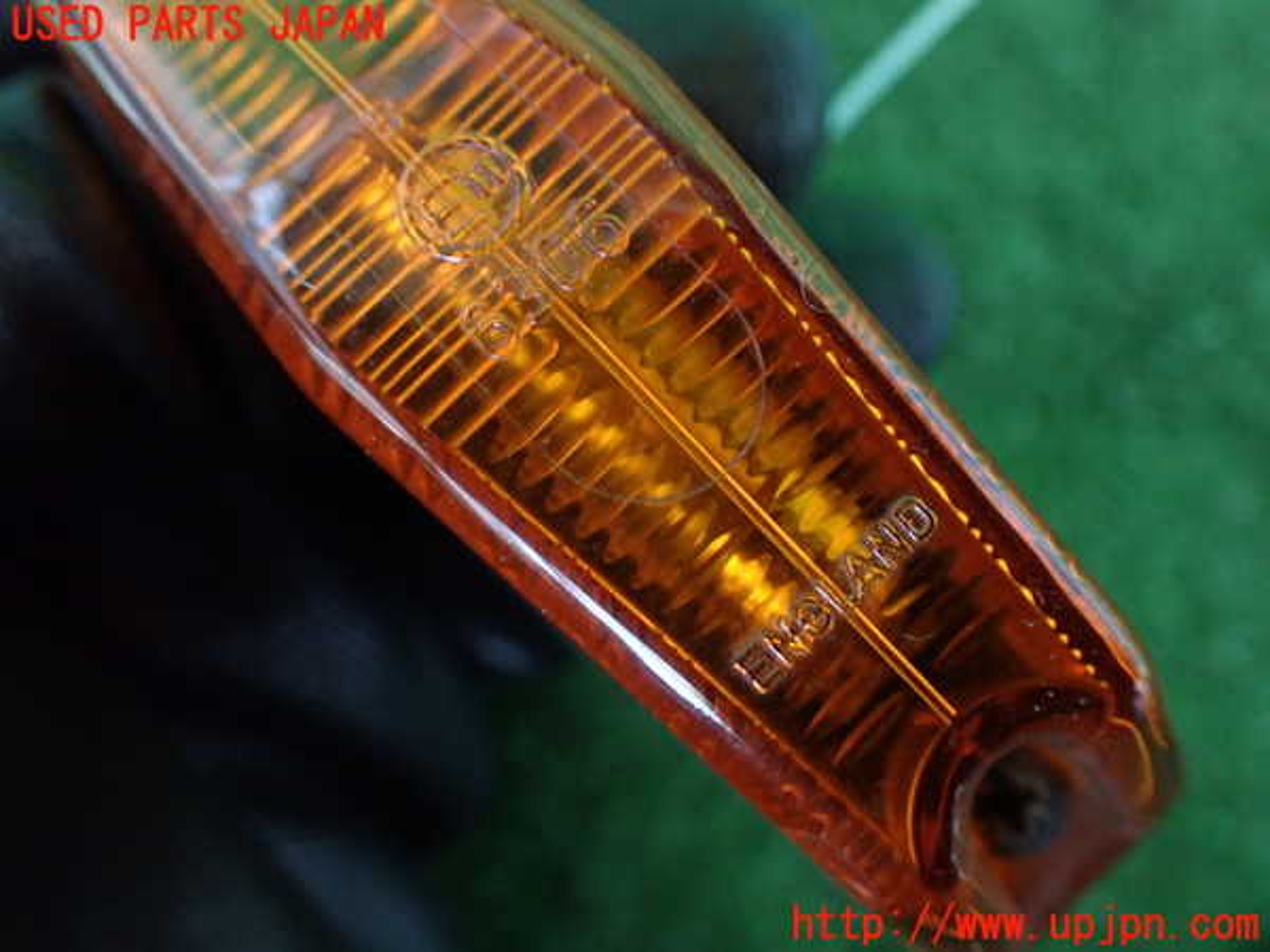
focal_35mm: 30
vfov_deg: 46.8
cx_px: 635
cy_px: 476
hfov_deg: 60.0
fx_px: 1101
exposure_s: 1/40
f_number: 2.3
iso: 800
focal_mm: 5.4
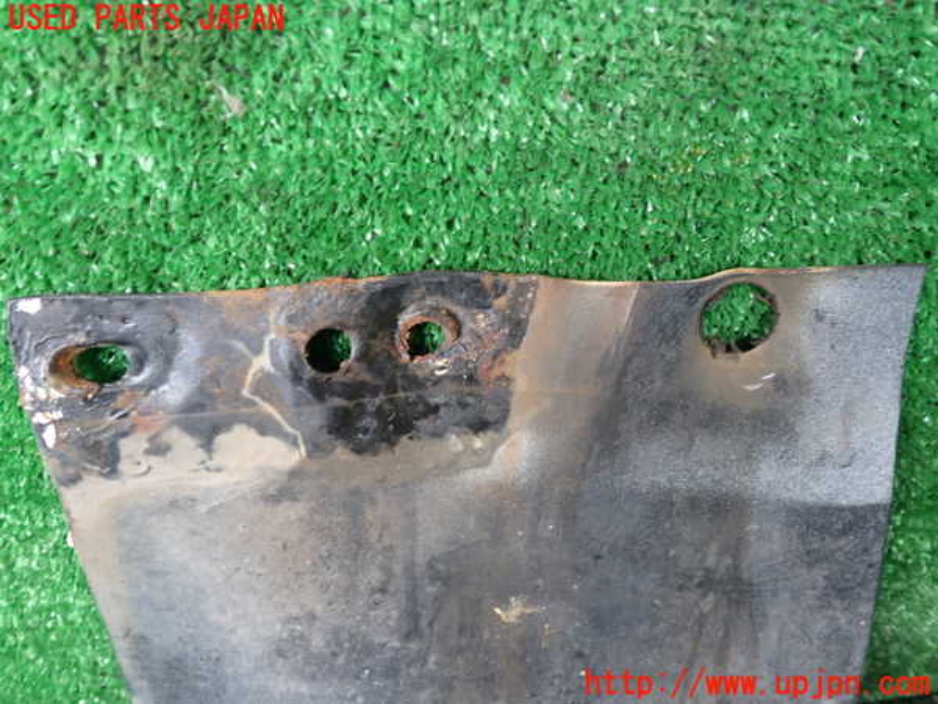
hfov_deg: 60.0
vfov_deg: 46.8
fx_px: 813
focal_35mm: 30
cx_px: 469
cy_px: 352
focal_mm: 5.4
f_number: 2.3
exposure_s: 1/30
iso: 320
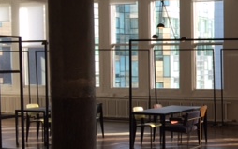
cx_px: 277
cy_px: 82
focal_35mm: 80
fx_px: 519
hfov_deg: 23.8
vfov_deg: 16.3
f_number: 2.2
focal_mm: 4.12
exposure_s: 1/160
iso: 32
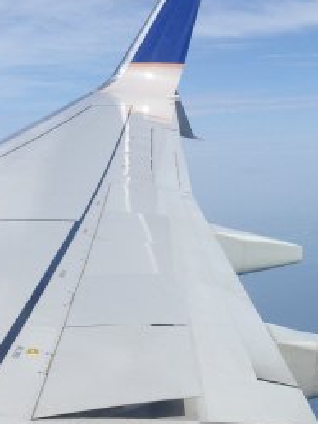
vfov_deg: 25.0
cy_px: 249
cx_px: 279
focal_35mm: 78
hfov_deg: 18.6
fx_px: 956
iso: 50
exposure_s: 1/1550
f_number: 2.4
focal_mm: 4.12
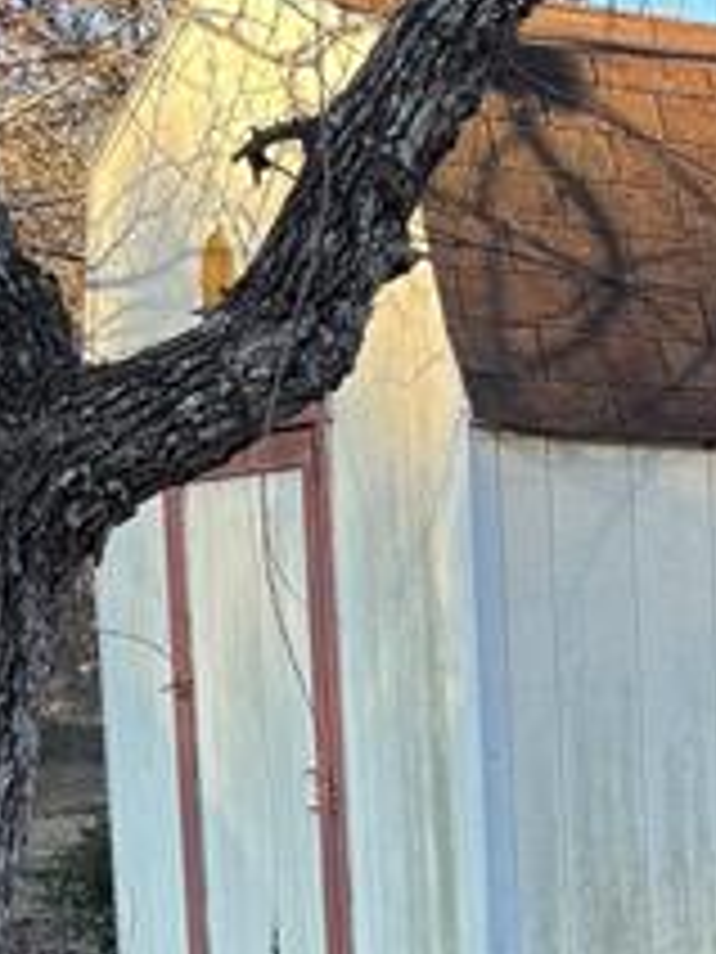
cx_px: 1094
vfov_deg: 20.0
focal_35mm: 94
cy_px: 1030
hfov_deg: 14.6
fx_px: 2592
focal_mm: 5.96
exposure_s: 1/458
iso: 50
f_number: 1.6
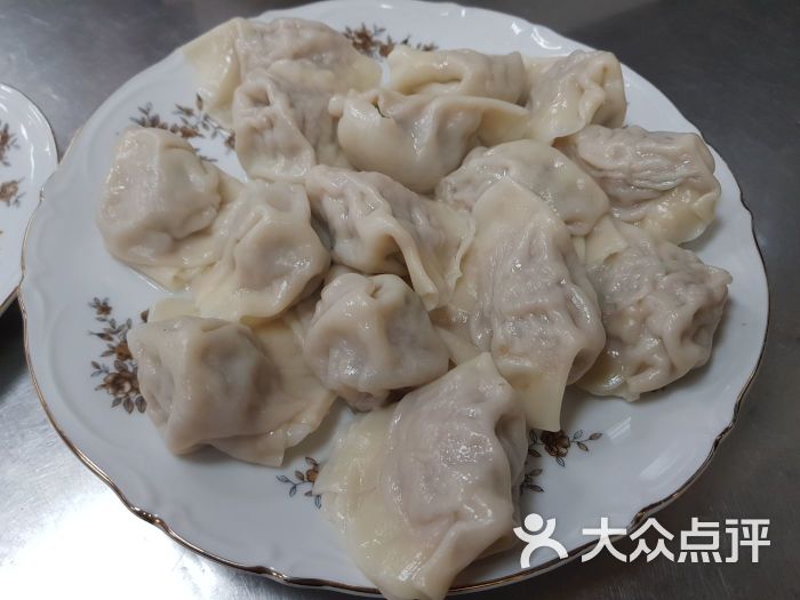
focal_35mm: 26
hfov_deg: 67.3
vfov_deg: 53.1
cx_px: 400
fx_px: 601
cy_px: 300
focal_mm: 4.2
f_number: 1.7
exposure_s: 1/50
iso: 100
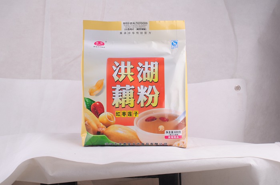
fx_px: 582
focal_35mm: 75
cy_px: 92
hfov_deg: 27.0
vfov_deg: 18.1
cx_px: 140
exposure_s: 1/125
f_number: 8
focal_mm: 50
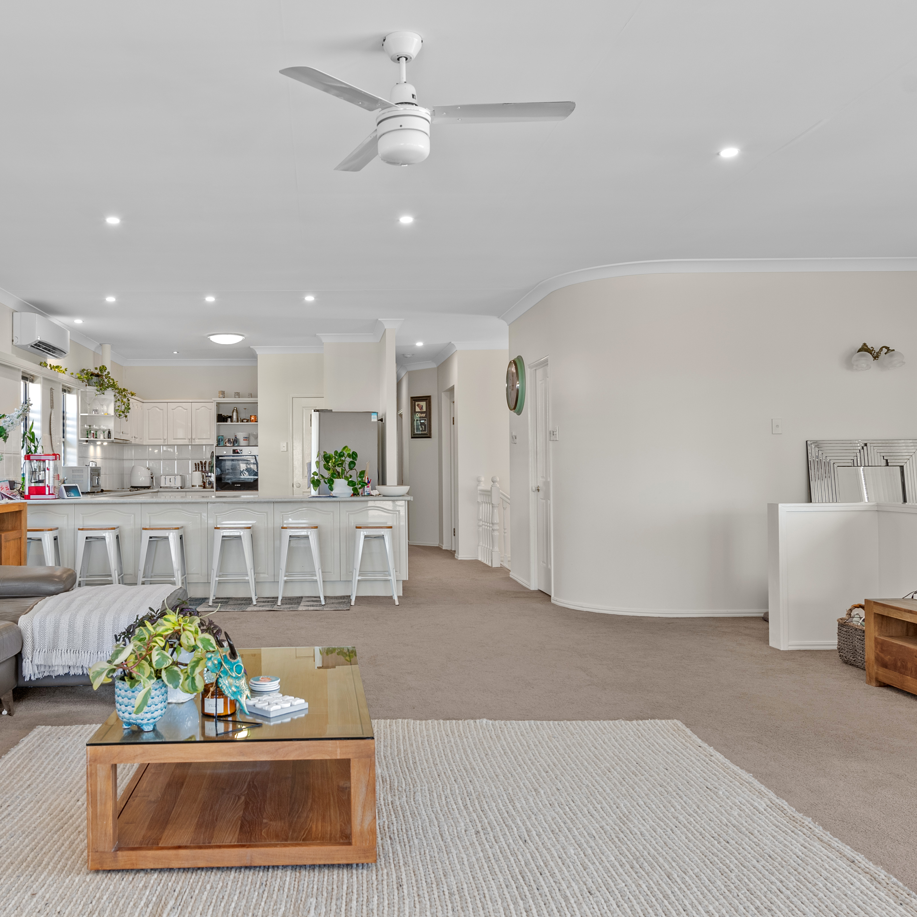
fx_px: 929
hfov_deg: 51.9
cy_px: 463
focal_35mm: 31
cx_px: 332
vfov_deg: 52.5
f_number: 8
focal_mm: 16
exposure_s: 1/8
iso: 200
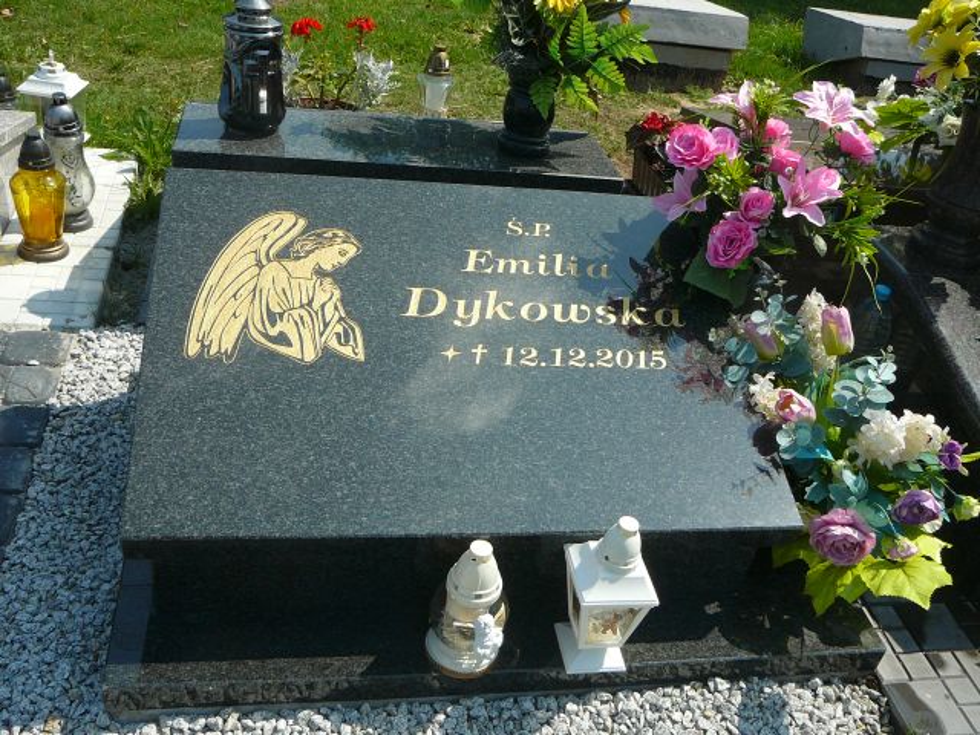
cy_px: 368
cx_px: 490
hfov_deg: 52.6
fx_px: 991
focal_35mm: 35
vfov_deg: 40.7
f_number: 5
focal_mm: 5.2
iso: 80
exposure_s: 1/500
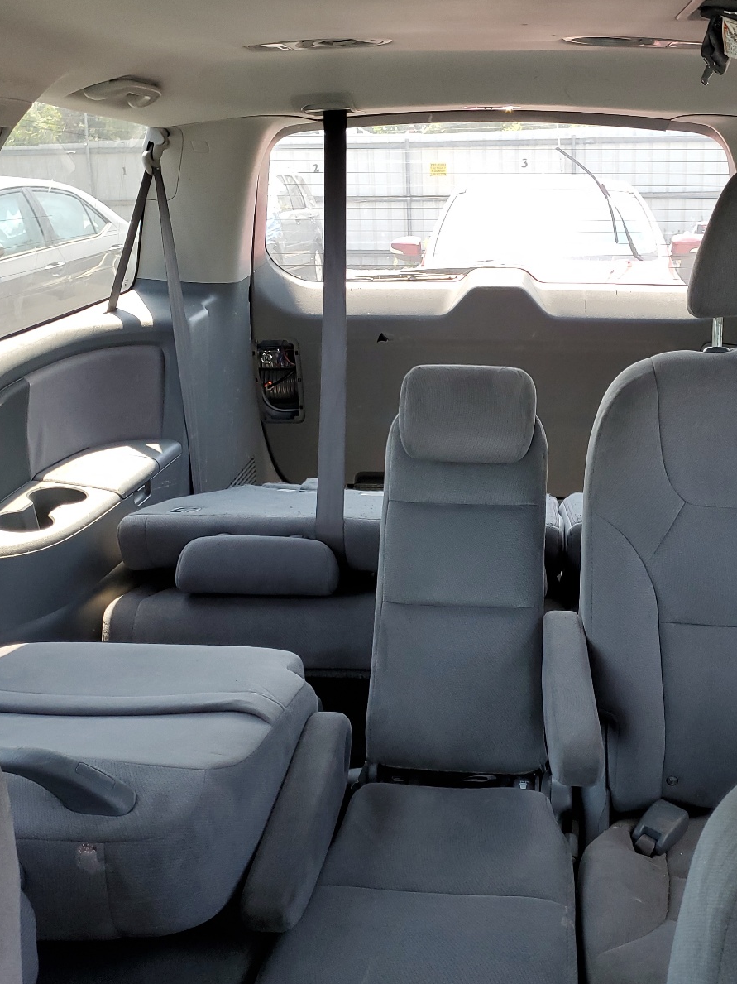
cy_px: 492
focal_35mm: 35
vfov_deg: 52.6
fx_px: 994
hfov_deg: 40.4
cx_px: 467
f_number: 1.5
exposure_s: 1/120
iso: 62
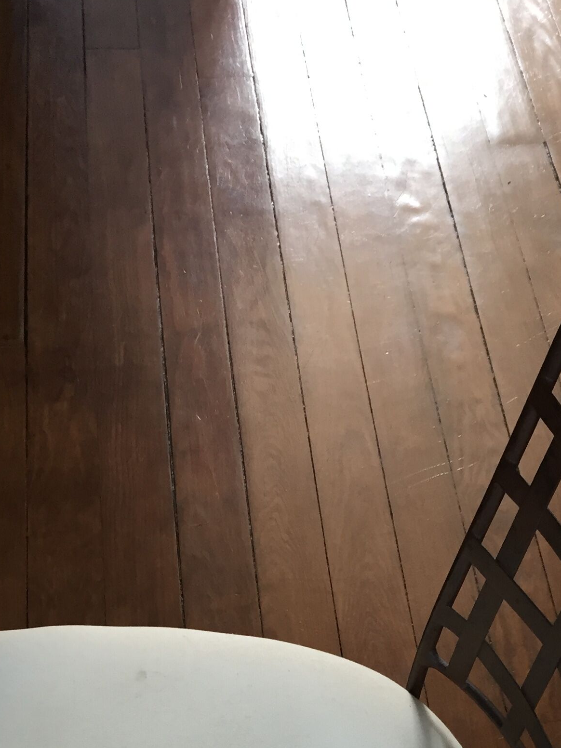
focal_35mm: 61
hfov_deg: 23.9
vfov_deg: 29.4
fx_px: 1318
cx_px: 383
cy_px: 765
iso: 100
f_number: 2.2
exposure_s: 1/33
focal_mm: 4.15
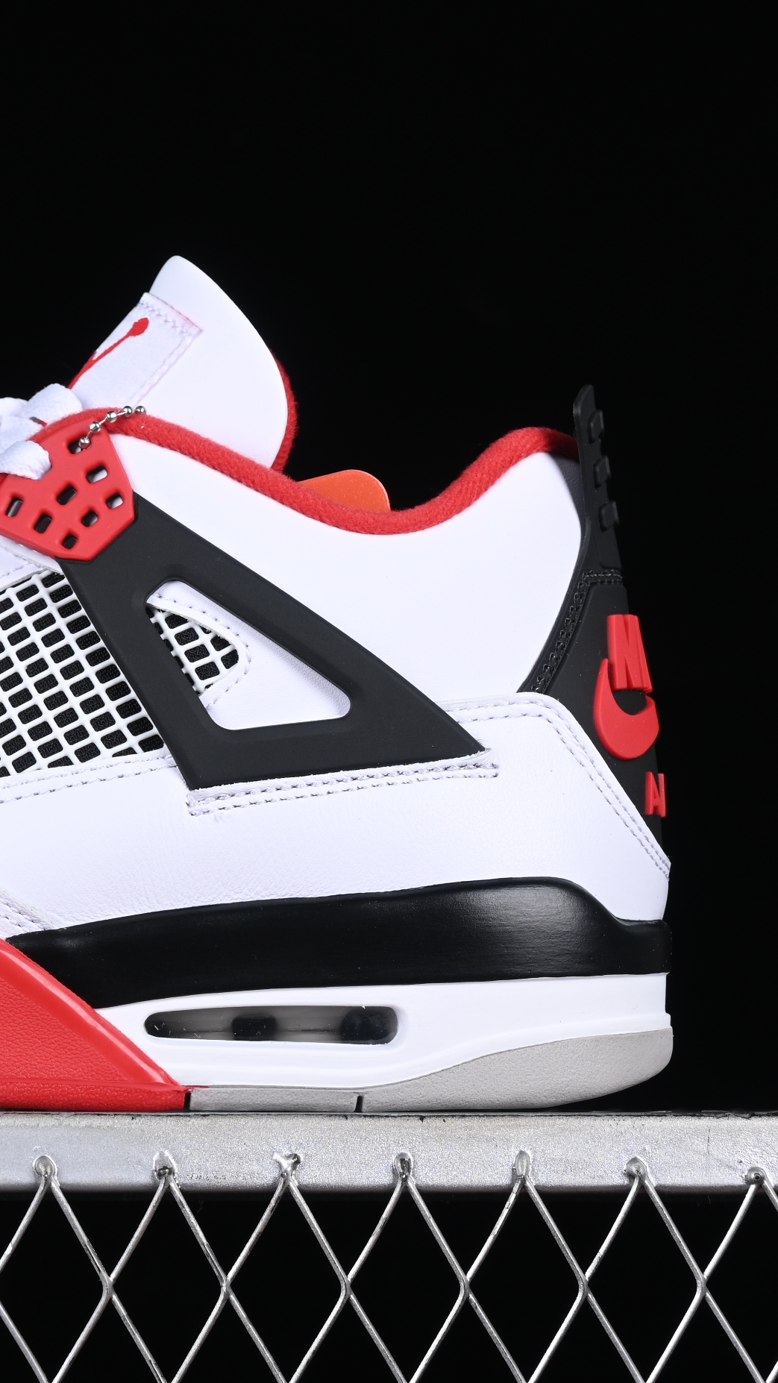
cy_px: 692
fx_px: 4327
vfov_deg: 18.2
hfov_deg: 10.2
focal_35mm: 118
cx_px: -23
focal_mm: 50
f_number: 8
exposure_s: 1/125
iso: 160
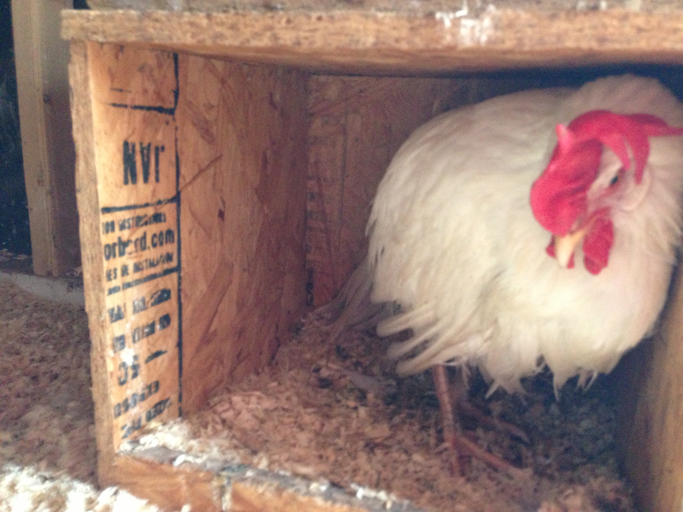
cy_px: 256
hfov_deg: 55.4
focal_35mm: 33
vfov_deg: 42.9
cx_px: 342
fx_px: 651
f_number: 2.4
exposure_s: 1/17
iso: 400
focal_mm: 4.13
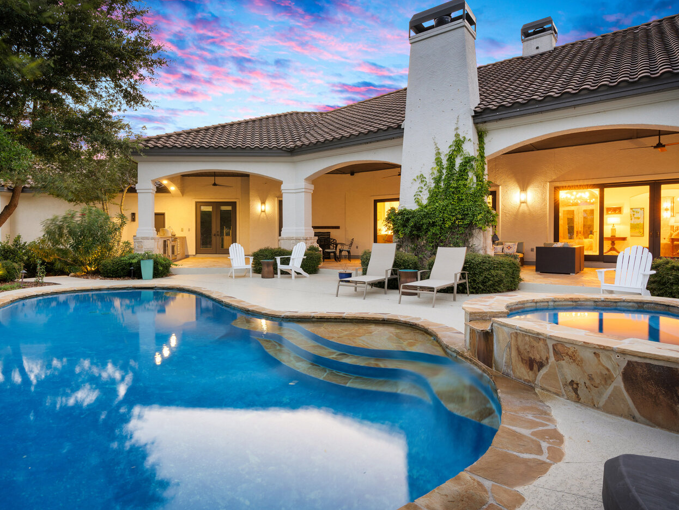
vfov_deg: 65.9
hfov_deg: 80.9
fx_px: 392
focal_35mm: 20
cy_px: 241
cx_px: 276
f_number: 8
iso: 100
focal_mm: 16
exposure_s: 1.6
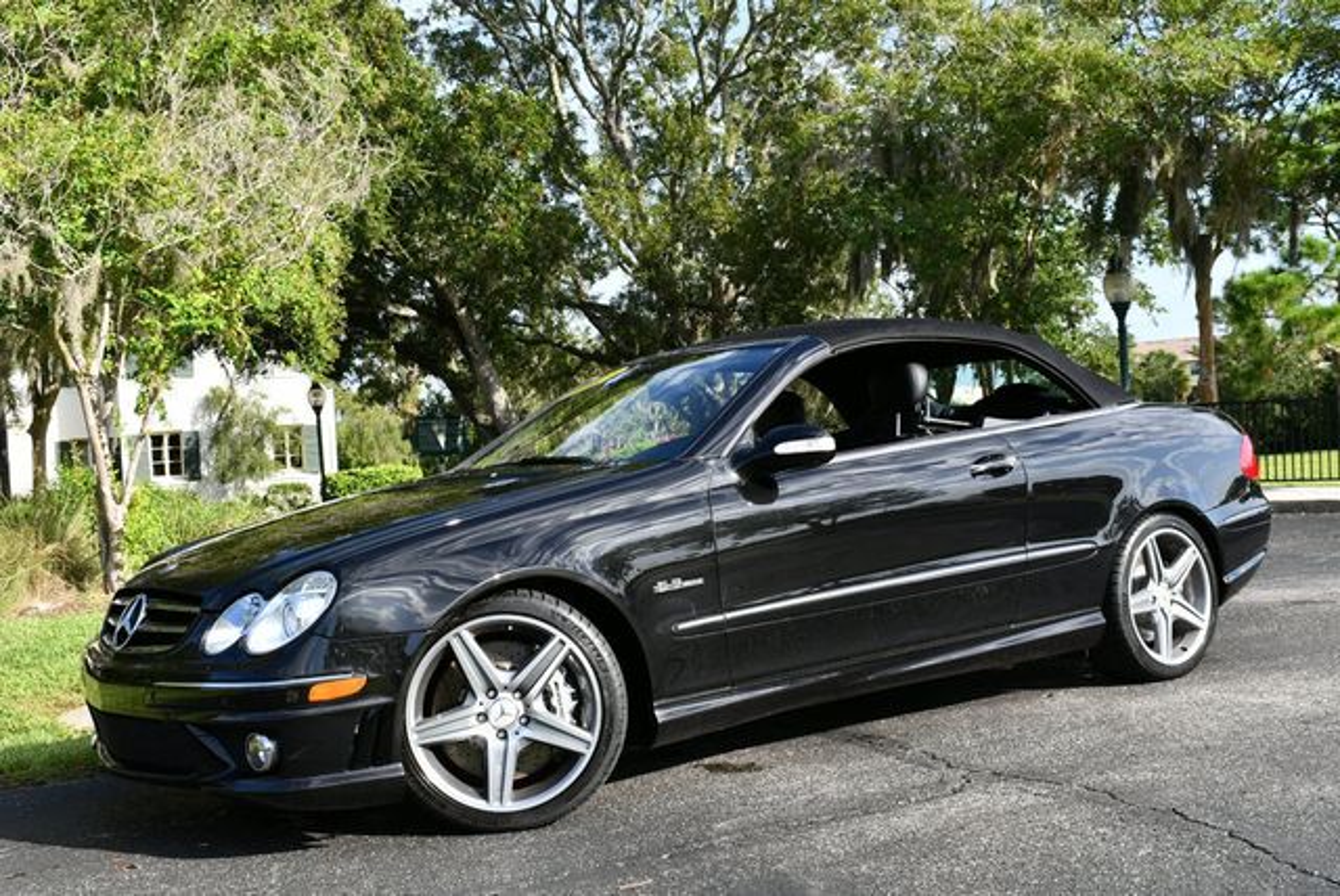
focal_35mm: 40
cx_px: 670
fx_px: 1490
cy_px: 448
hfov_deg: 48.4
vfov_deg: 33.5
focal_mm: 20
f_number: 8
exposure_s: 1/250
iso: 180
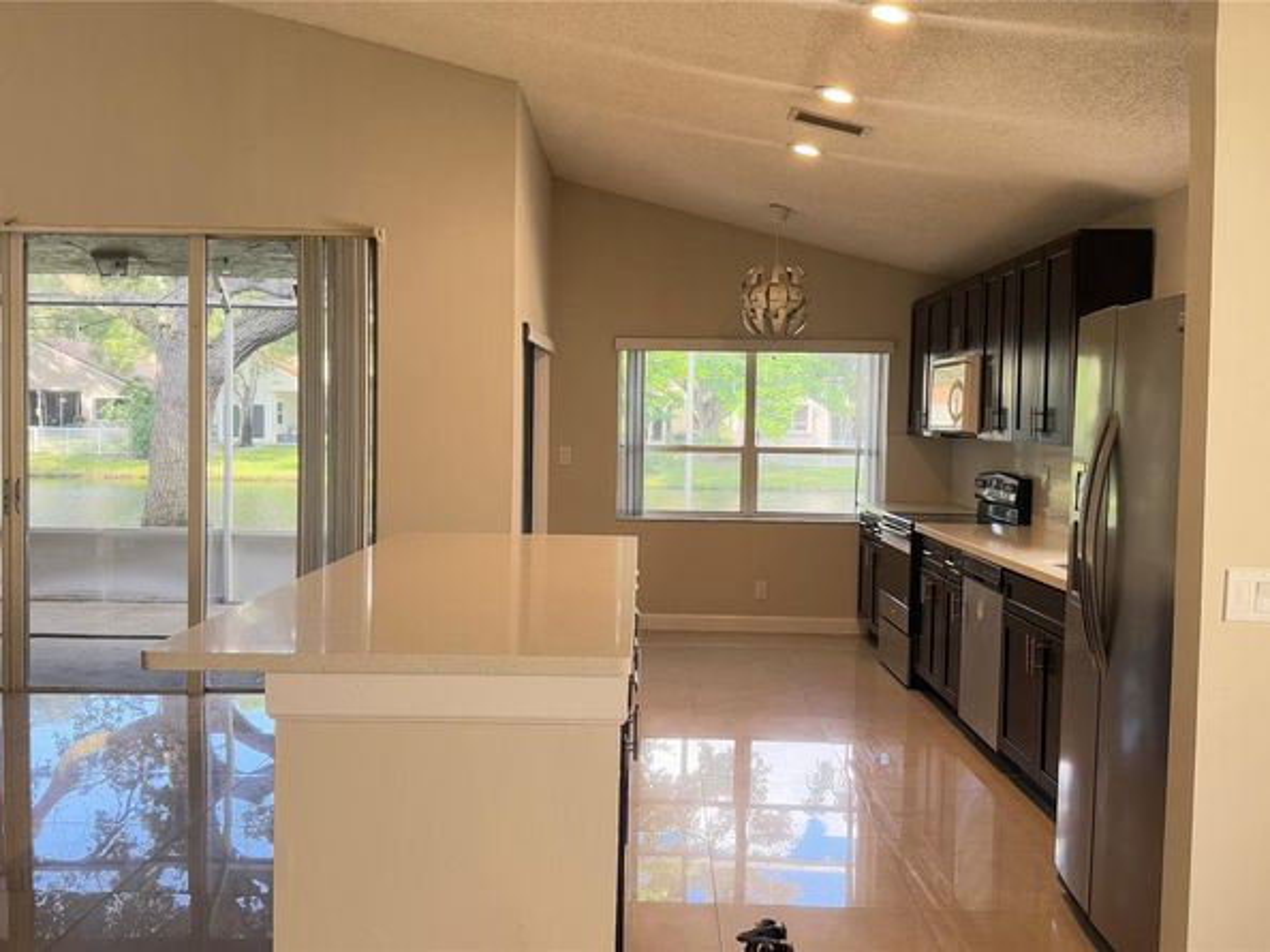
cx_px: 635
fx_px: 880
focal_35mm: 24
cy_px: 476
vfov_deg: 56.8
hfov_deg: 71.6
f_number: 1.78
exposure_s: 1/100
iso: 200
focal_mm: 6.76
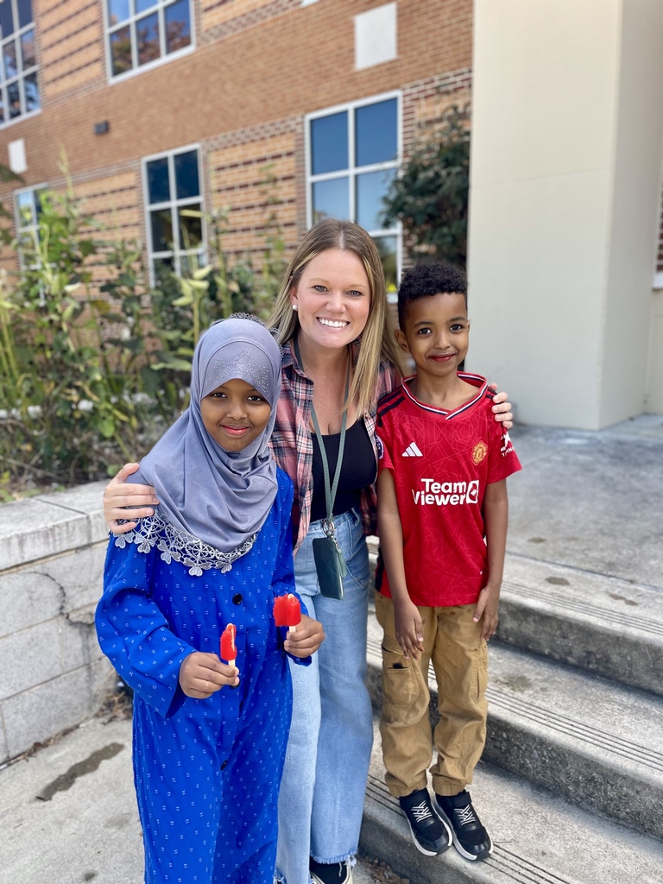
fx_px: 664
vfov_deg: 67.3
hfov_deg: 53.1
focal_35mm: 26
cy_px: 442
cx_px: 332
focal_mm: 4.2
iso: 50
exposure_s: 1/373
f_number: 1.6
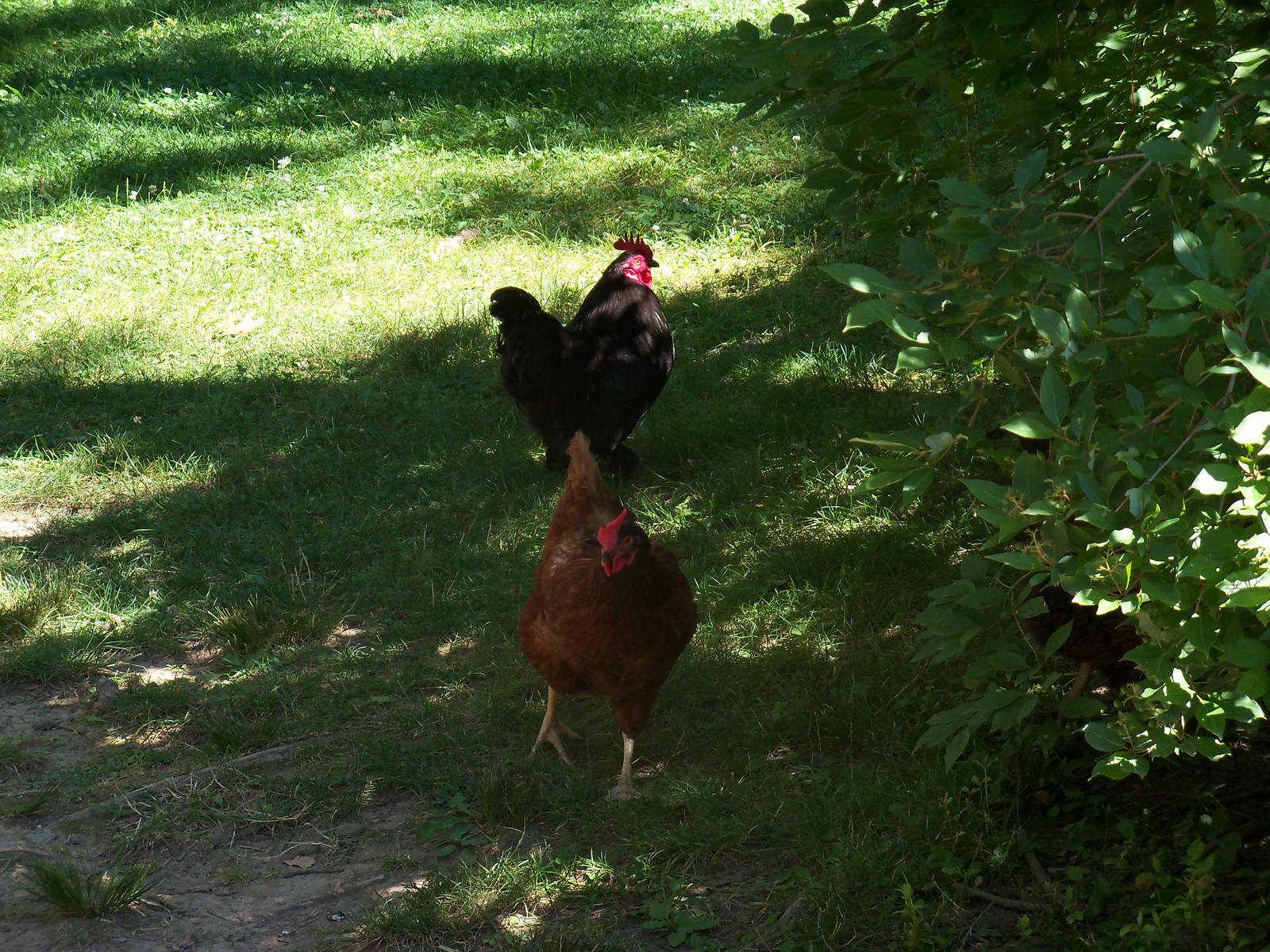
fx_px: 4549
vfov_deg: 12.0
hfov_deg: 15.9
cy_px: 476
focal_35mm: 124
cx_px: 635
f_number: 4.2
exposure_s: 1/125
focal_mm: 21.9
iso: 100
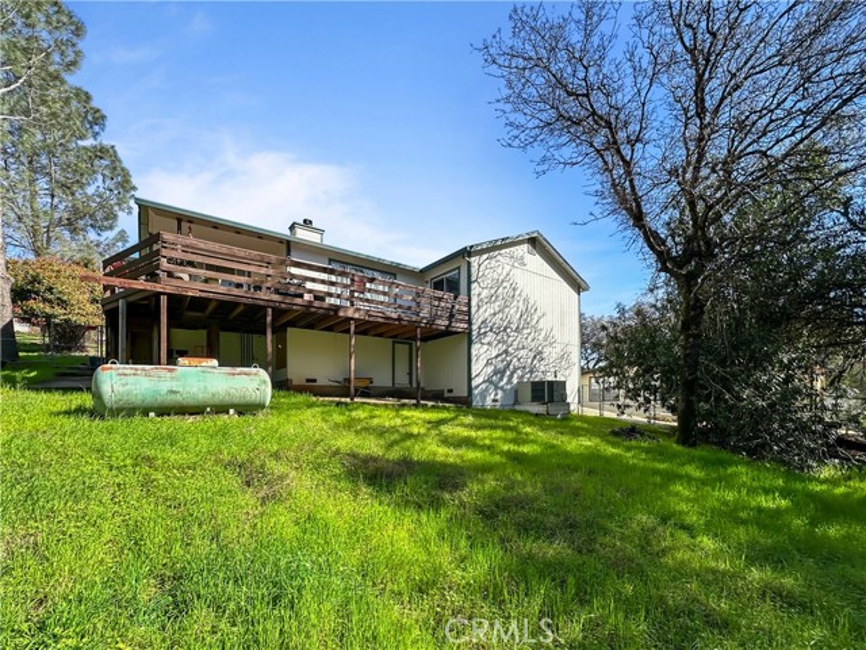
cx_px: 433
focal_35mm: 14
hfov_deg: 102.1
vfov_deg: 85.7
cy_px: 325
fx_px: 350
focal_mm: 2.22
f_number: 2.2
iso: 50
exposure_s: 1/1200
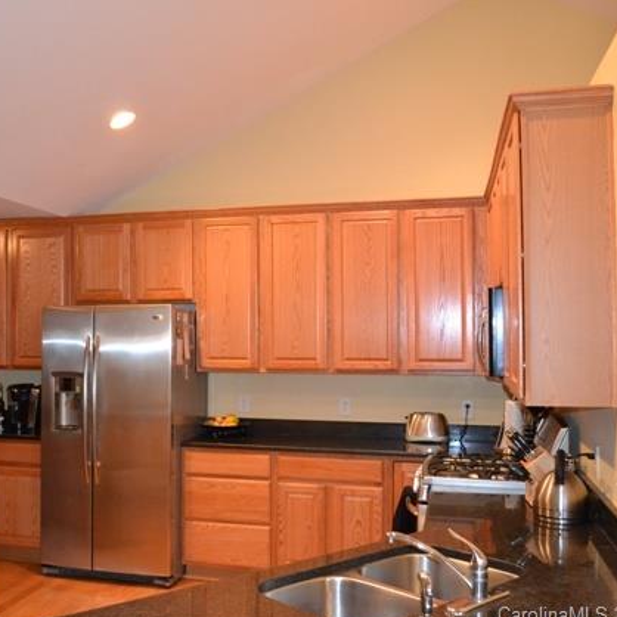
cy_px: 314
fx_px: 786
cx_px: 195
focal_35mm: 39
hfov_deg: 42.1
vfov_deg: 42.8
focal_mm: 20
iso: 3200
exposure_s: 1/60
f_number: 3.8
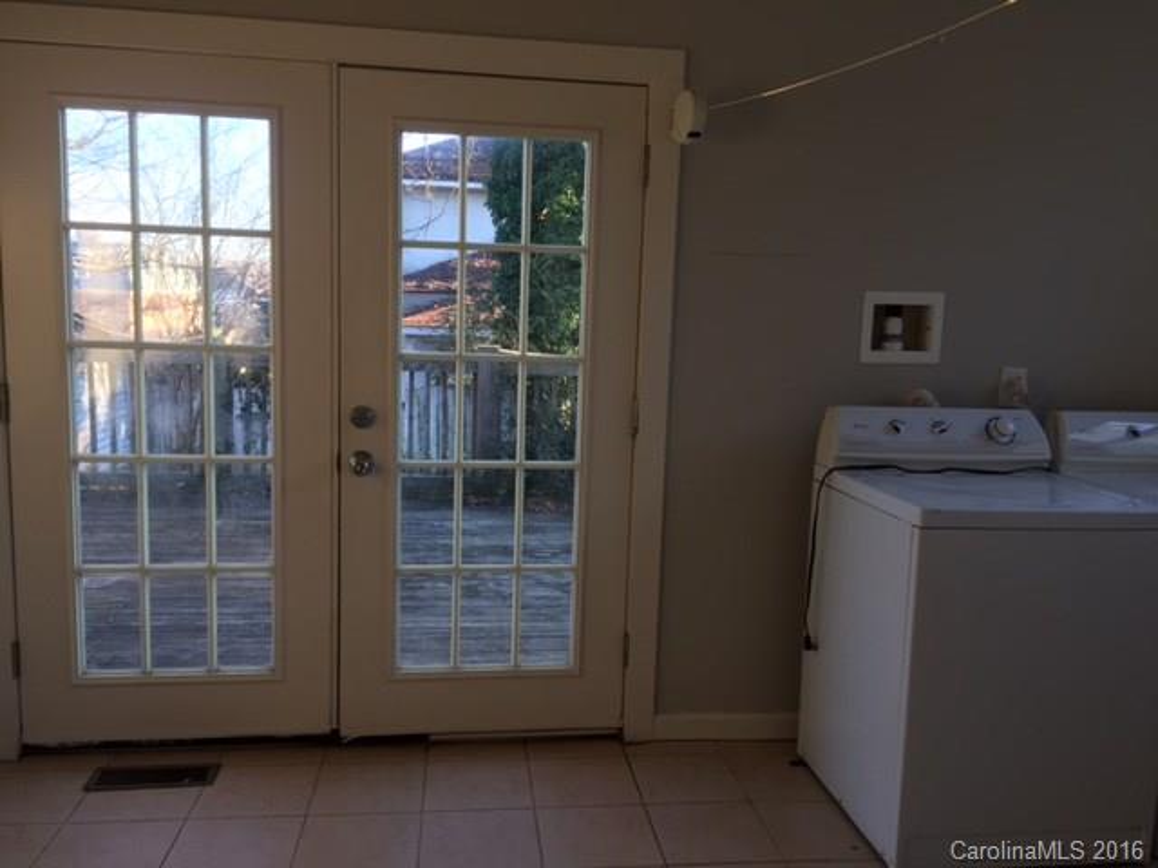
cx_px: 579
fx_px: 970
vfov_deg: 48.2
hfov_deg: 61.7
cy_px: 434
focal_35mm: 29
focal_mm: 4.15
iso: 40
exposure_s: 1/60
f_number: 2.2
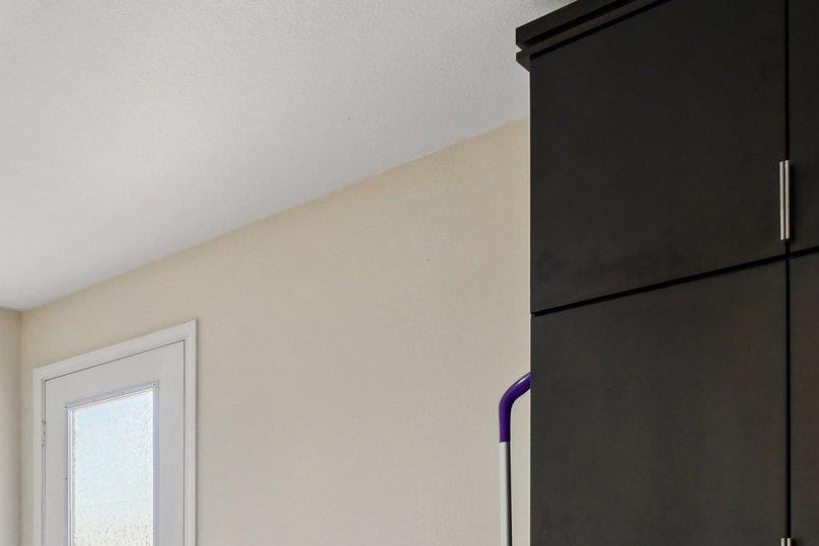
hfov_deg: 41.1
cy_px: 571
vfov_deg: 31.8
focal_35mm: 38
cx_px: -71
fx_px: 865
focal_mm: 10
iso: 400
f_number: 8
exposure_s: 1/25
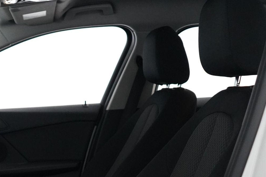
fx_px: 517
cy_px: 199
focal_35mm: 70
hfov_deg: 27.6
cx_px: 16
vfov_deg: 18.6
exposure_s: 1/160
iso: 8000
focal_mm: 28
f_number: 3.5
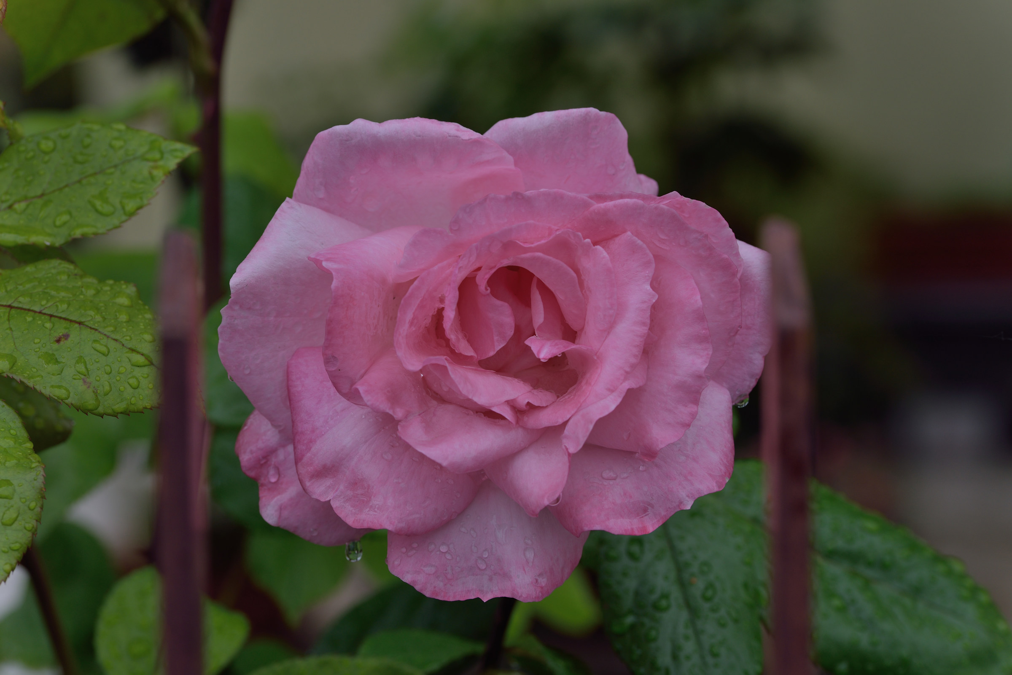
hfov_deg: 19.5
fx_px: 2952
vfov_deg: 13.0
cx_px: 506
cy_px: 338
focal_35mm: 105
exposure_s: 1/80
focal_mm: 105
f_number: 9
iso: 100
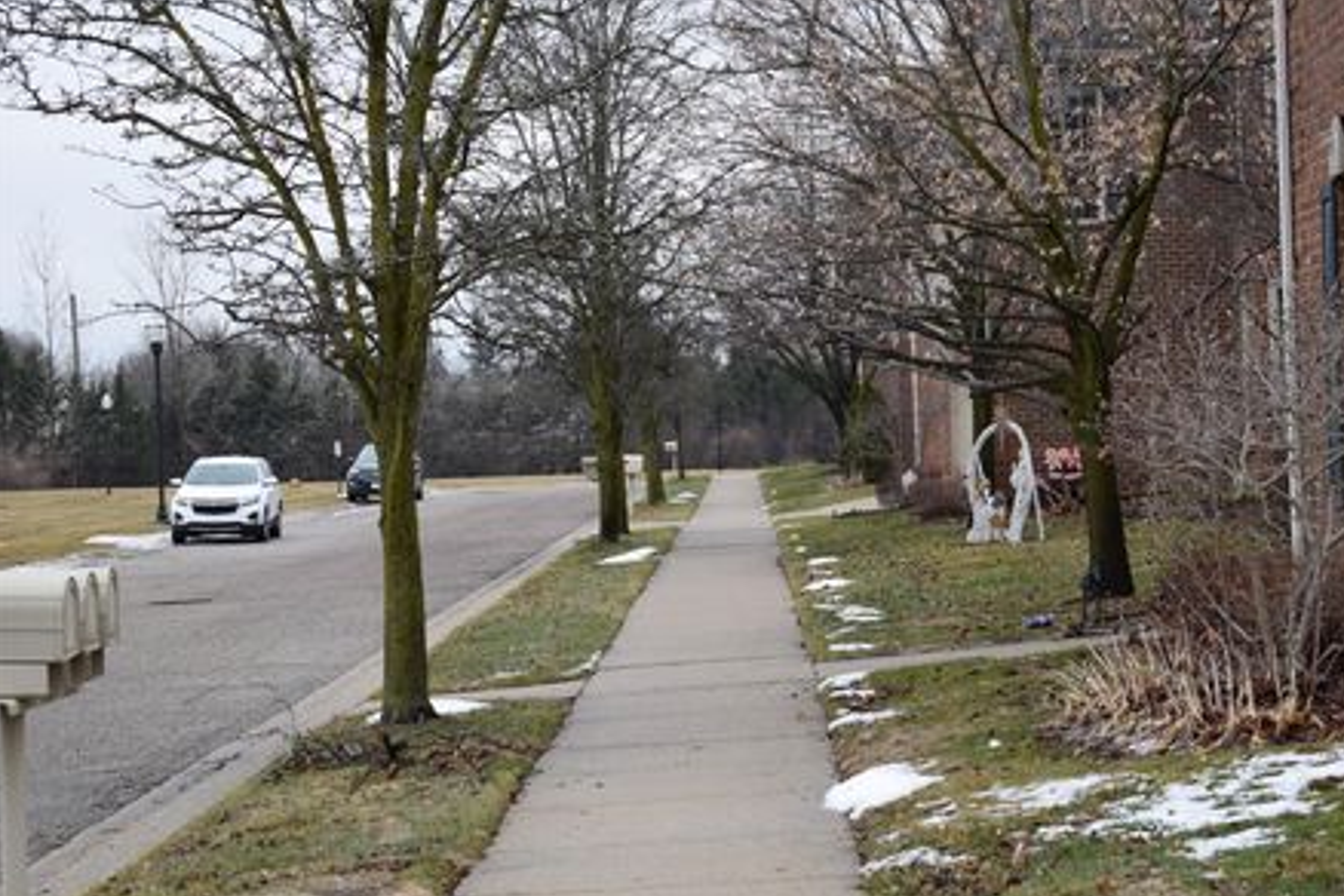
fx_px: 3322
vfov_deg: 15.4
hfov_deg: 22.9
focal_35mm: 89
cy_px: 450
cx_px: 758
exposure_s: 1/160
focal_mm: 52
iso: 400
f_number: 6.3
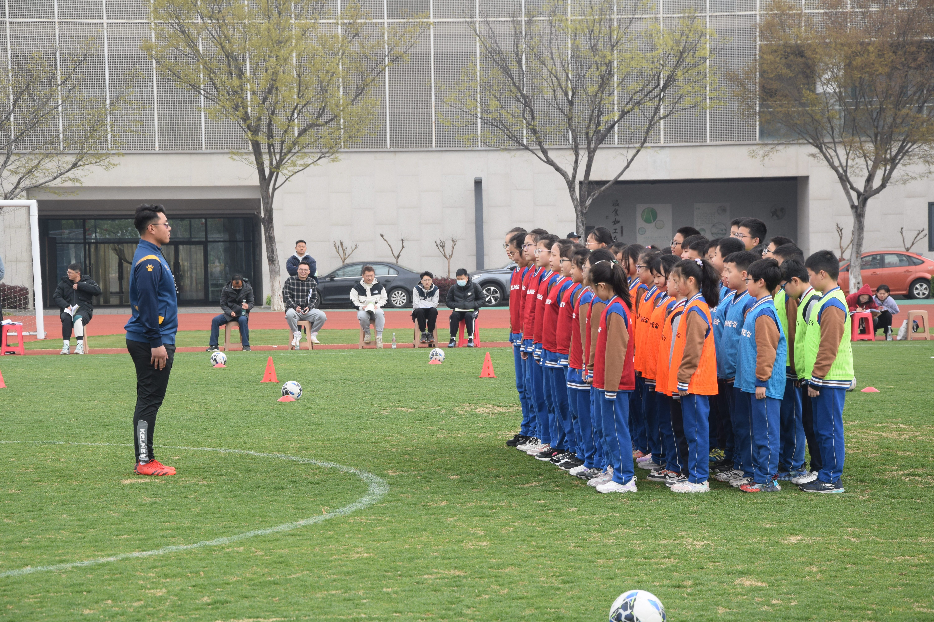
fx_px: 3113
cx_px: 467
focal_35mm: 120
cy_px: 311
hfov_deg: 17.1
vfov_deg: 11.4
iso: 250
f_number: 8
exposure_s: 1/250
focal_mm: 80
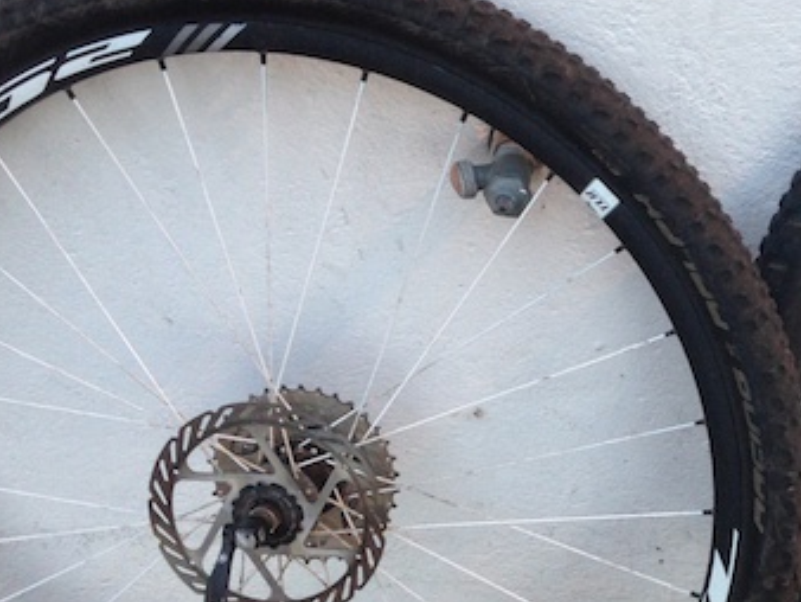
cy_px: 486
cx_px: 765
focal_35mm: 78
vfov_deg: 18.7
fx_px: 1806
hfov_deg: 24.1
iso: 80
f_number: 2.4
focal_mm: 4.12
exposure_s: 1/20
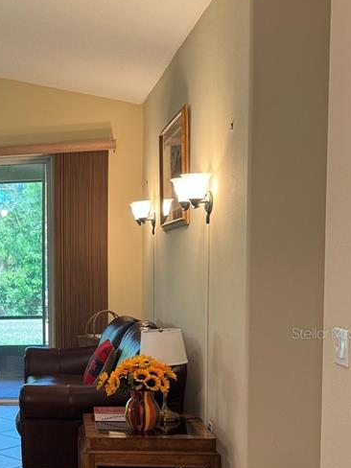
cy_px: 333
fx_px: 798
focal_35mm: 59
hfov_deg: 22.8
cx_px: -72
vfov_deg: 32.3
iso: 125
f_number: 1.78
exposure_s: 1/60
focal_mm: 6.76
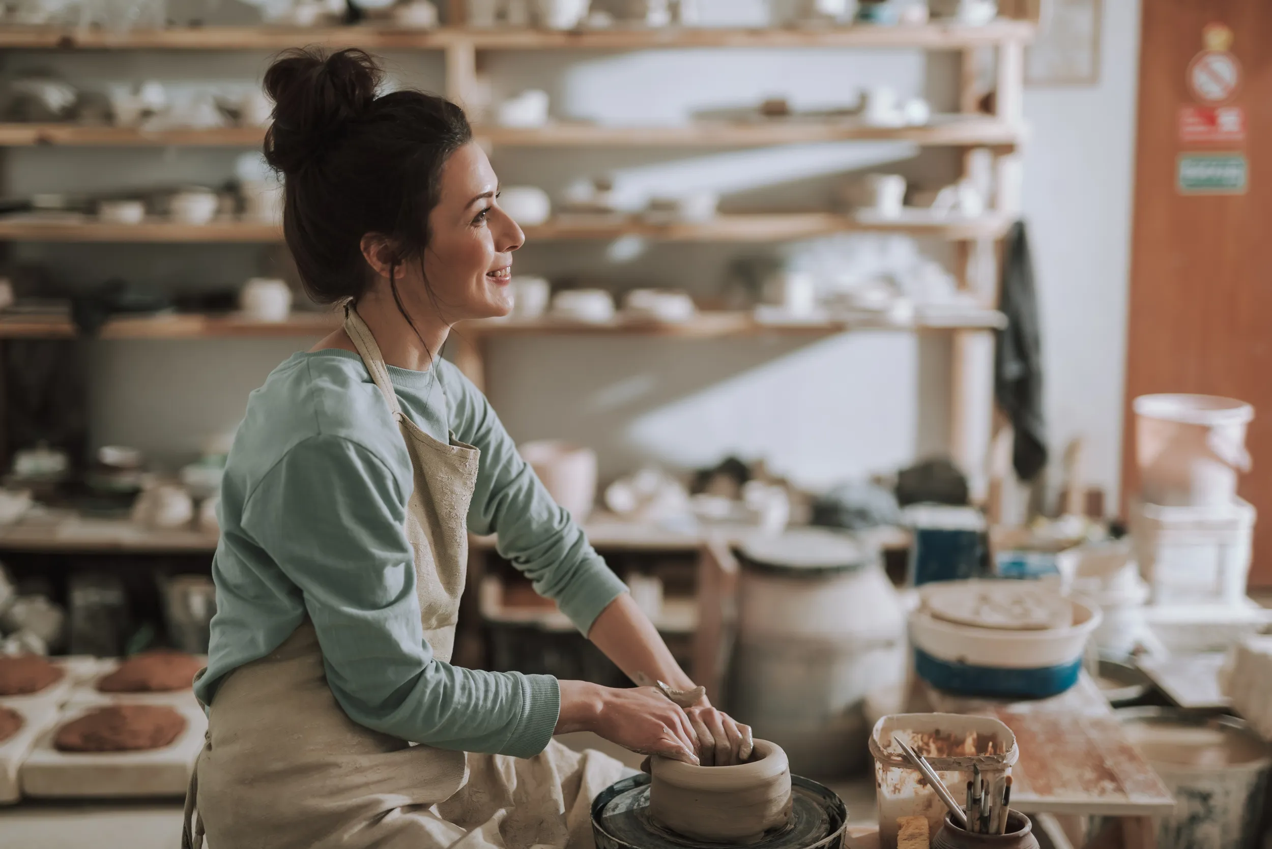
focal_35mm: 50
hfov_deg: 39.6
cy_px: 424
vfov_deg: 27.0
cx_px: 636
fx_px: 1767
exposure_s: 1/125
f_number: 1.4
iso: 125
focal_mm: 50
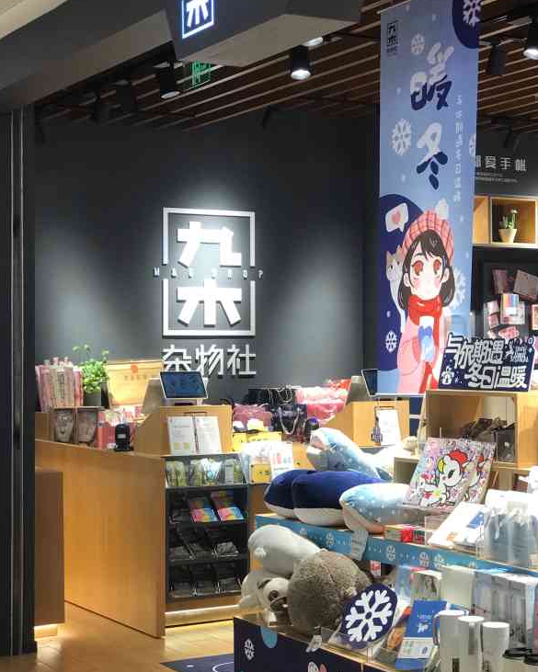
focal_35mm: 71
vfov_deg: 26.8
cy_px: 312
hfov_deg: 21.5
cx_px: 320
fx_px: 1413
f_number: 2.8
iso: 50
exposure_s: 1/50
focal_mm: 6.6
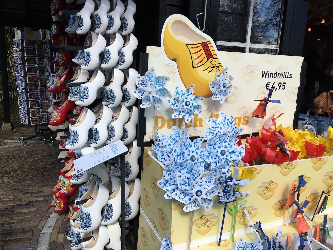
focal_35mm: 29
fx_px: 279
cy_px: 125
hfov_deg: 61.7
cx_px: 166
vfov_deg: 48.2
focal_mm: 4.15
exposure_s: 1/635
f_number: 2.2
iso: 25
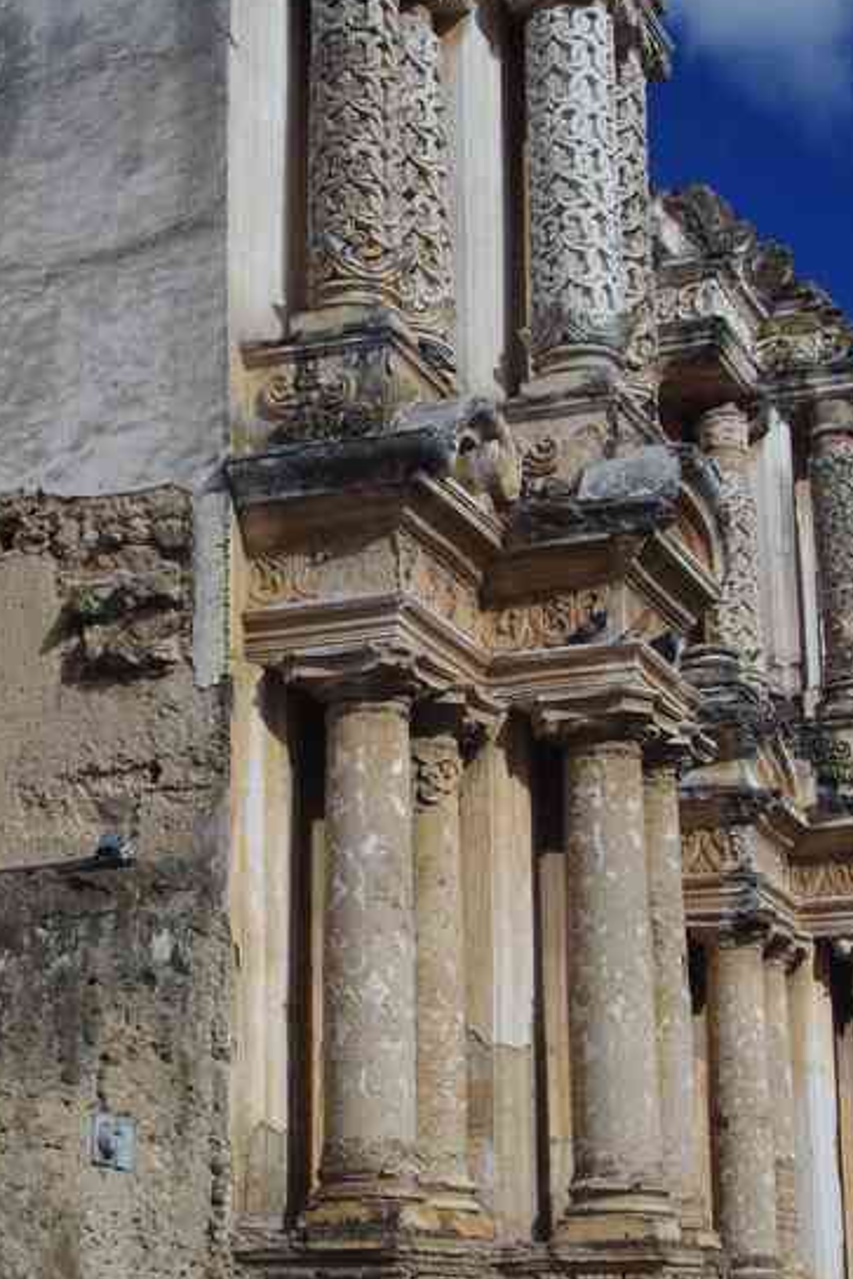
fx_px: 2806
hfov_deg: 17.2
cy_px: 655
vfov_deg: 25.7
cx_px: 223
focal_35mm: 79
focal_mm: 29.4
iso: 200
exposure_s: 1/100
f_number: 11
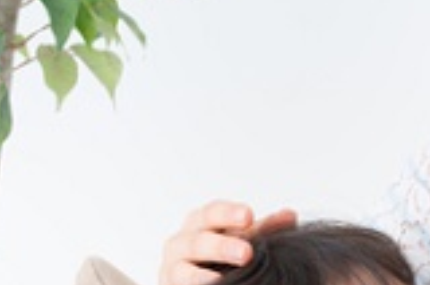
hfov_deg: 12.1
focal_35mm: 169
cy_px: 367
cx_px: 360
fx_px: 2015
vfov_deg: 8.0
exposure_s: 1/125
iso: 160
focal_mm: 45
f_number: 10
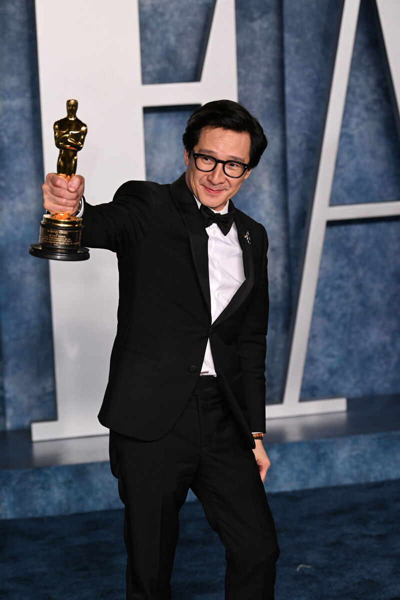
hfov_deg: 13.4
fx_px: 1700
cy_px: 300
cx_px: 200
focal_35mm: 102
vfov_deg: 20.0
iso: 500
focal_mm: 102
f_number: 4.5
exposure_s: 1/250
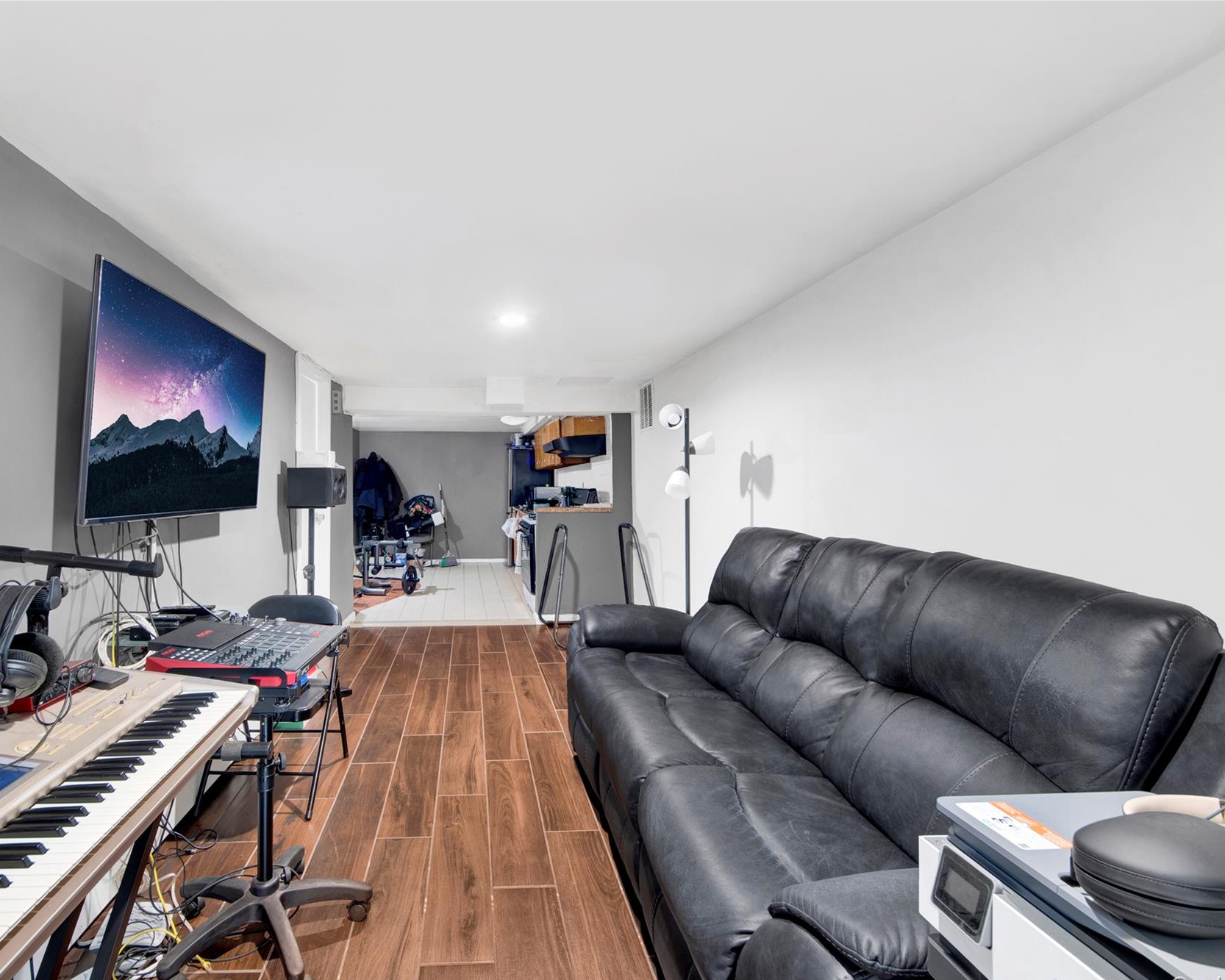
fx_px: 565
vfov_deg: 81.9
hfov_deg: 94.5
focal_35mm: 16
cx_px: 568
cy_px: 501
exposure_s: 6
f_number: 8
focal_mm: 9
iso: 100
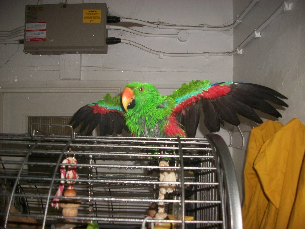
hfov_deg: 56.8
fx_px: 282
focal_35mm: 32
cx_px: 152
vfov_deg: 44.2
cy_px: 114
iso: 200
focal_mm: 5.7
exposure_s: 1/500
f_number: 2.9
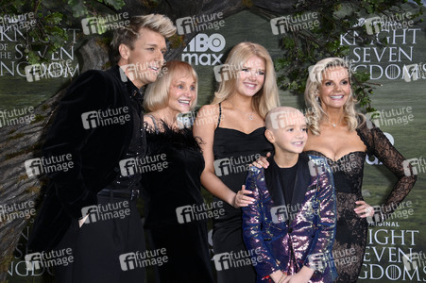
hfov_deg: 24.8
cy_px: 142
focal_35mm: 82
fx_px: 970
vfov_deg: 16.6
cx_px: 213
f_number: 5.6
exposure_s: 1/250
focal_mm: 82
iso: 640
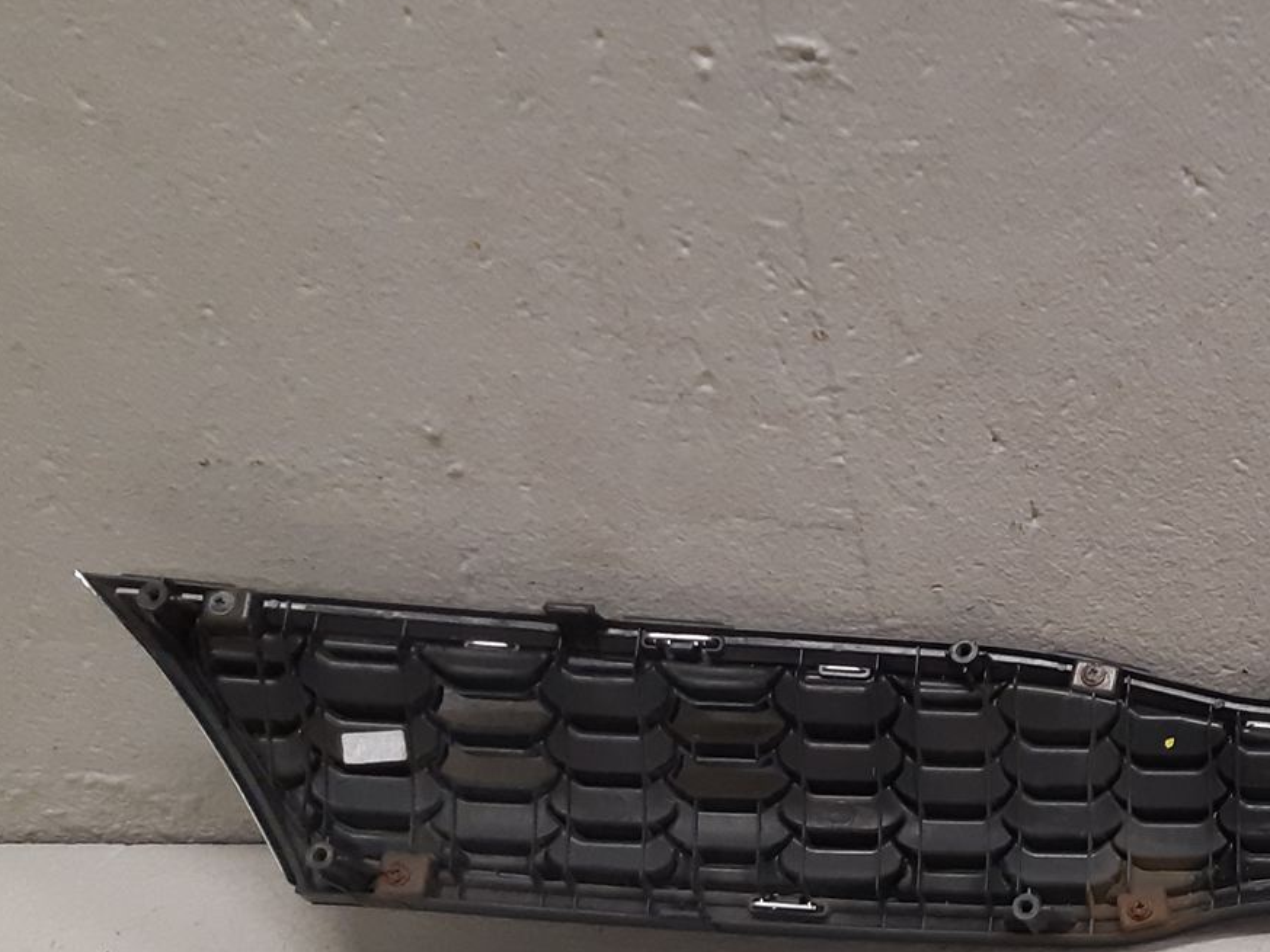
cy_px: 605
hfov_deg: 28.3
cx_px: 1458
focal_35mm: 61
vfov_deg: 24.0
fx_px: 2238
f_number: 1.7
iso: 160
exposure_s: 1/50
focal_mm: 3.93
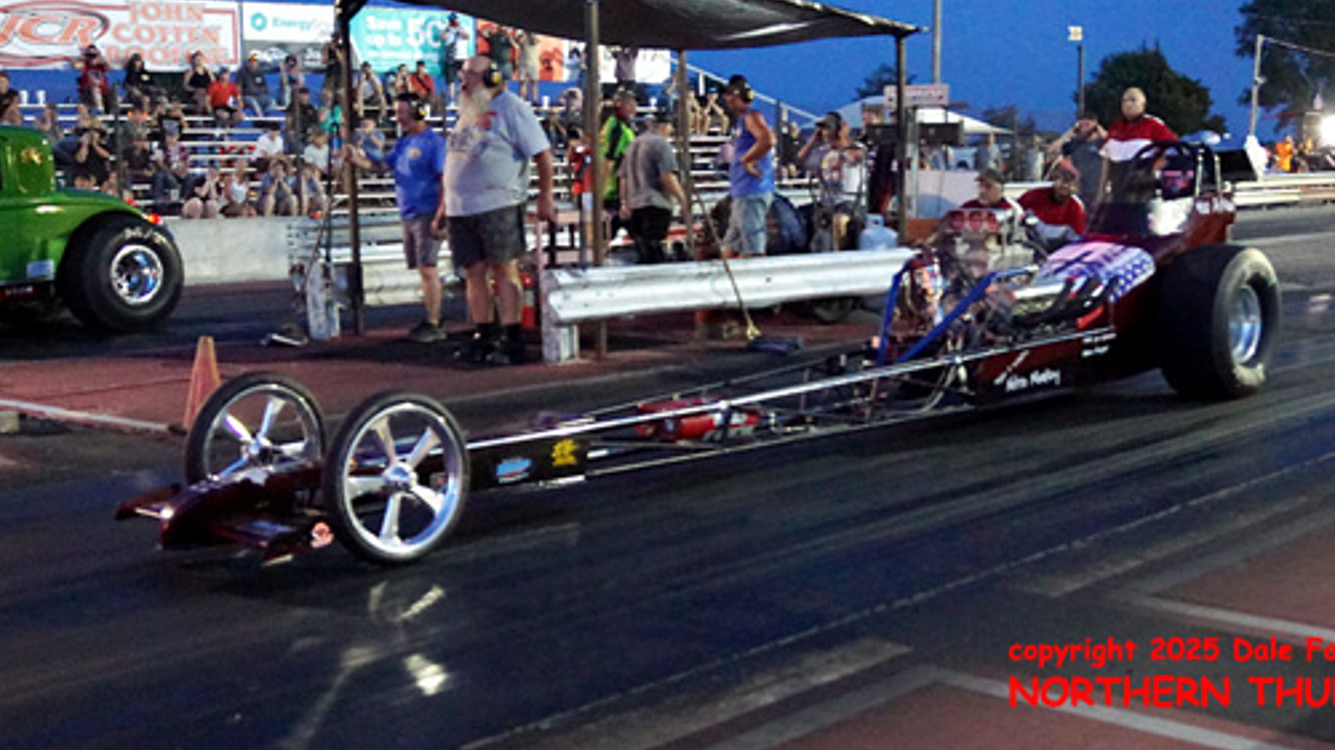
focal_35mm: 49
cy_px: 398
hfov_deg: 42.1
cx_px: 718
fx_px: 1734
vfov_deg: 24.4
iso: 6400
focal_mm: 26
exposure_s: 1/100
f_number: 2.8
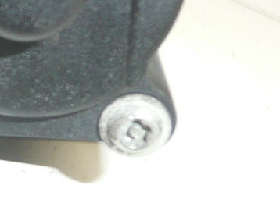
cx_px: -169
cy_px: 45
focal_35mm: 100
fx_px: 809
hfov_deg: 17.2
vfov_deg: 14.7
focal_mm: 4.6
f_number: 3.3
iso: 100
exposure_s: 1/30
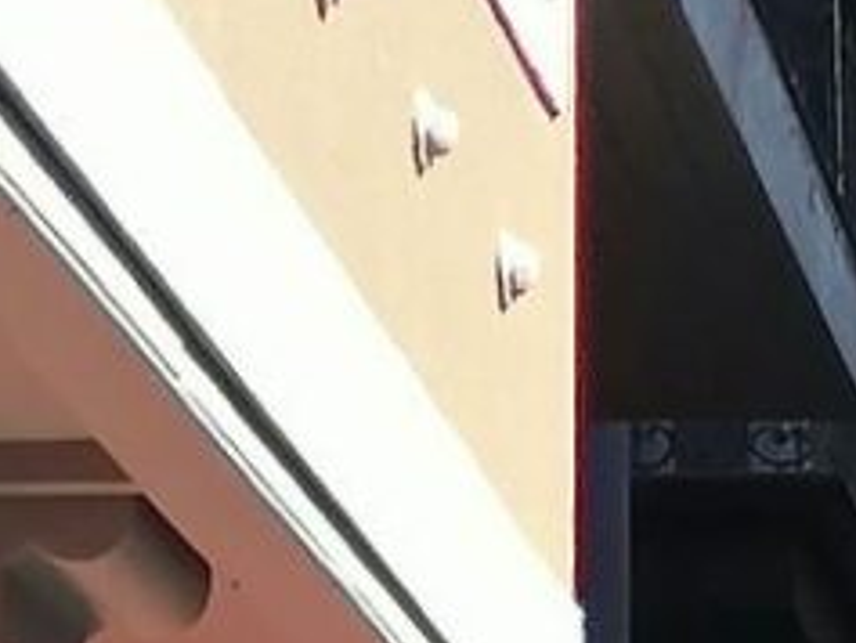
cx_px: 1961
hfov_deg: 5.5
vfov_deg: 4.2
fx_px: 8659
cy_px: 1586
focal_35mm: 350
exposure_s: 1/491
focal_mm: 4.75
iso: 50
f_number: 1.8
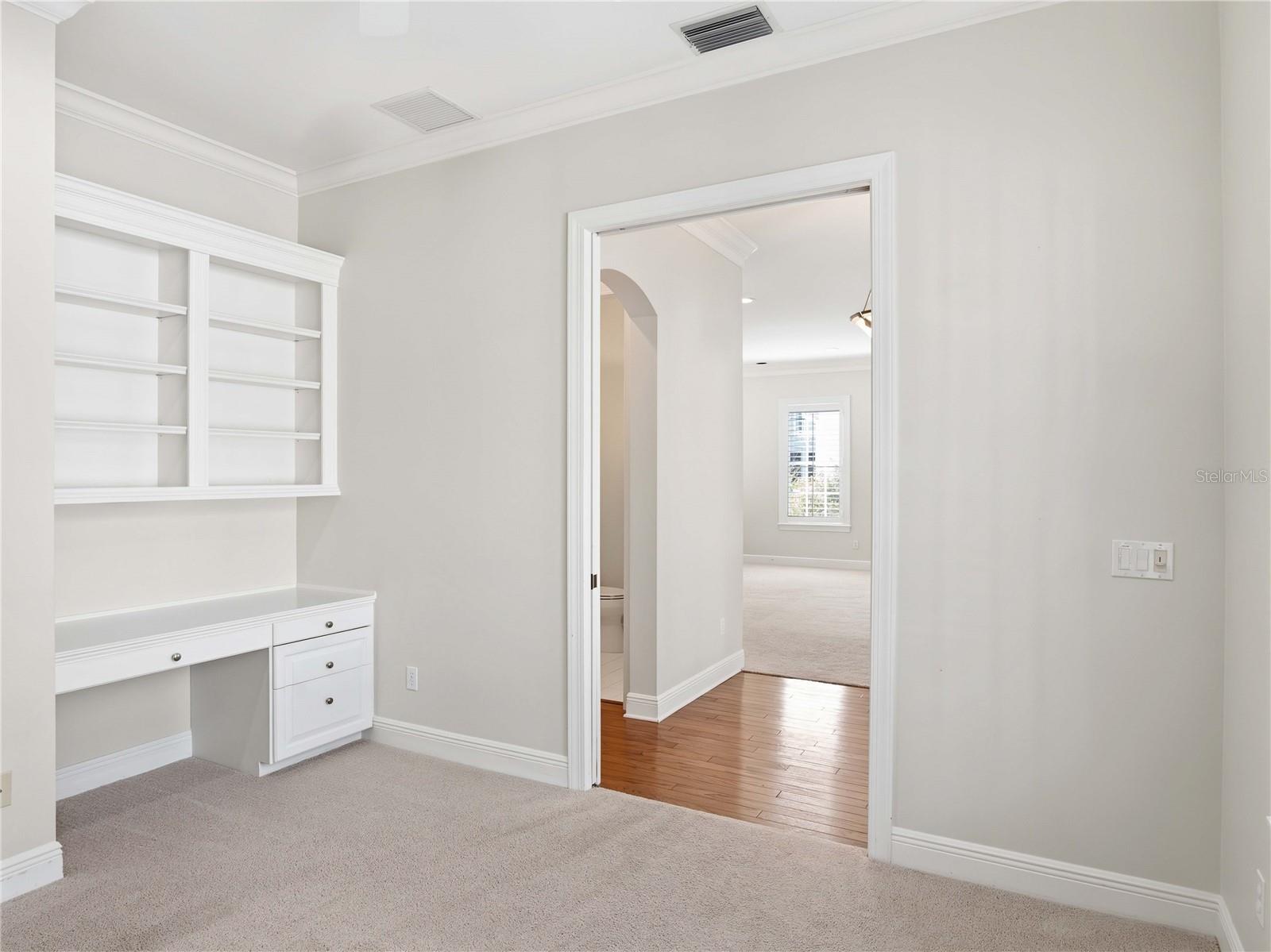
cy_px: 476
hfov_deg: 81.8
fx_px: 734
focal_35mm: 20
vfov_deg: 65.9
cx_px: 636
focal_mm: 10
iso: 640
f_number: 7.1
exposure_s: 1/60
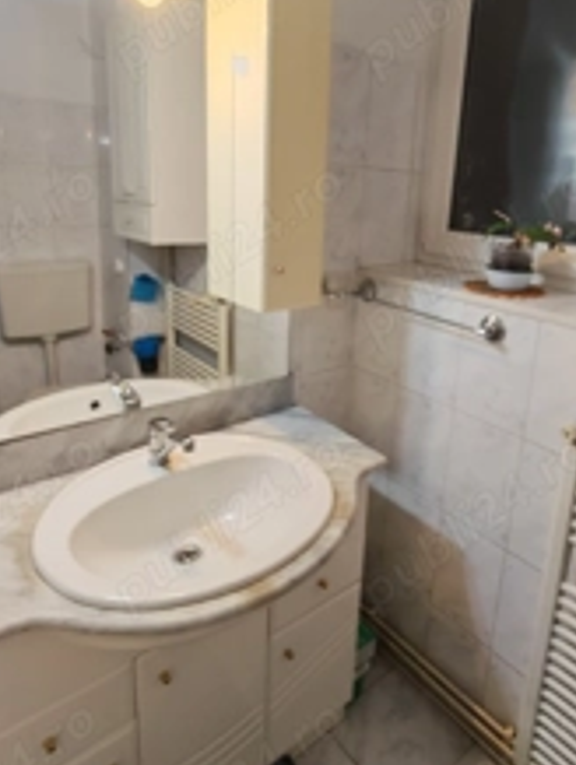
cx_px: 351
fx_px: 487
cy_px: 312
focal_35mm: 22
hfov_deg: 60.6
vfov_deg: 75.6
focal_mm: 1.82
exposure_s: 1/50
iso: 64
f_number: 2
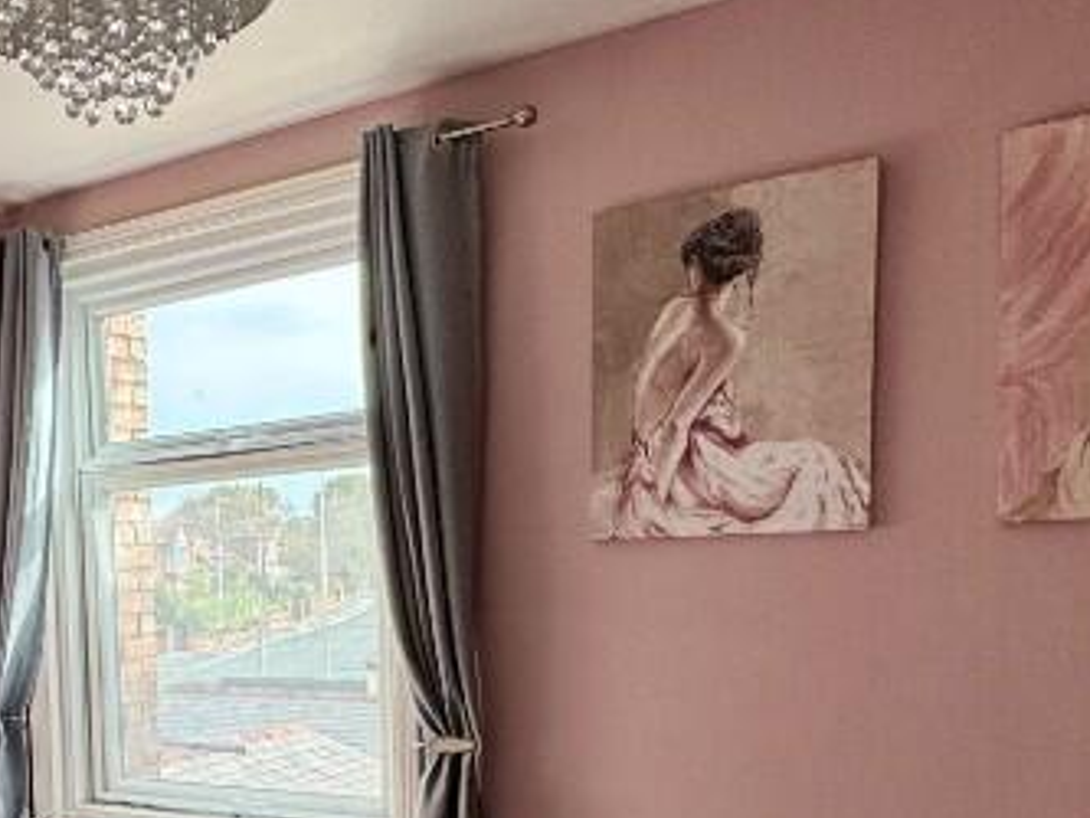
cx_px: -26
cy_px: 703
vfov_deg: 32.3
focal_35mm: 43
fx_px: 1354
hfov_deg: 38.4
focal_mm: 2.22
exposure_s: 1/99
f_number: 2.2
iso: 50
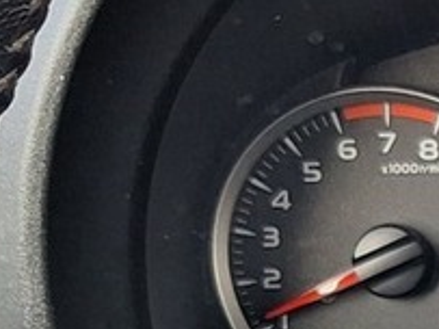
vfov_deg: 8.7
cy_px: 610
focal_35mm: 163
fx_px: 2066
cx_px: 993
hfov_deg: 10.7
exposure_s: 1/40
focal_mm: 5.54
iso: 100
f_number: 1.8
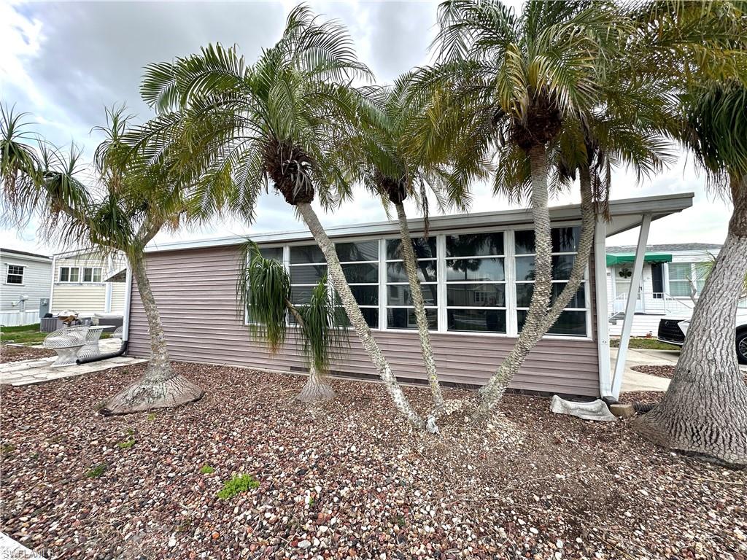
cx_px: 374
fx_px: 302
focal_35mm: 14
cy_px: 280
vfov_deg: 85.7
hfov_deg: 102.1
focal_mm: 2.22
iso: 40
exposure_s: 1/277
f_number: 2.2
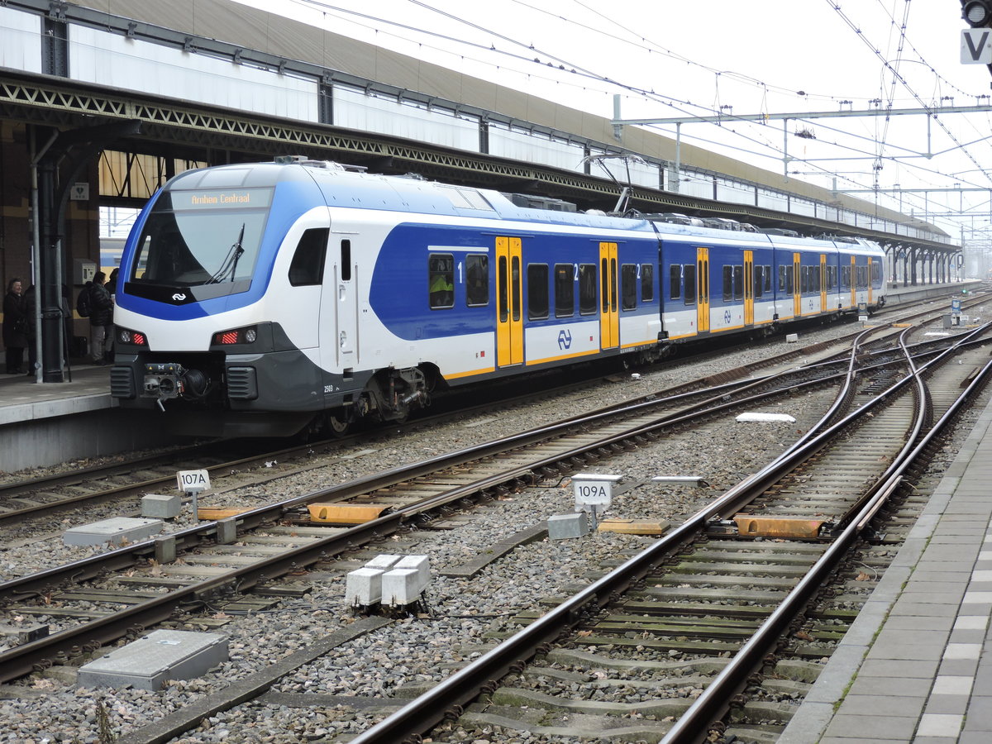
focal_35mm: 60
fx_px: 1719
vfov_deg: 24.4
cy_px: 372
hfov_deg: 32.2
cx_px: 496
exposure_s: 1/125
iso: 100
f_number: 3.7
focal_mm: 10.7
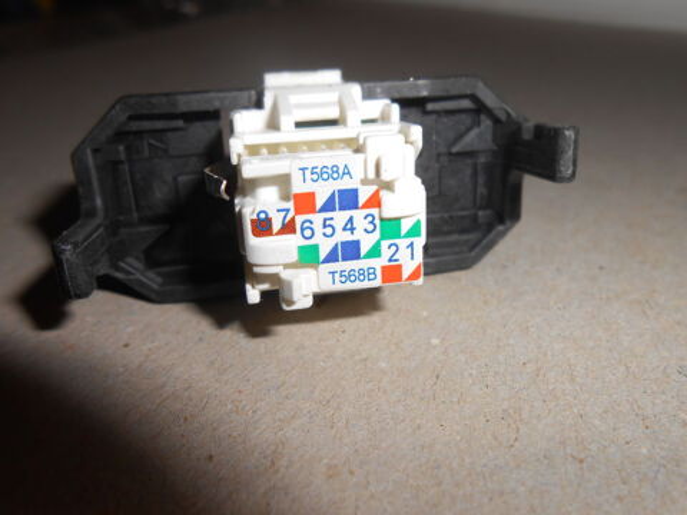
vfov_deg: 53.1
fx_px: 516
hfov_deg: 67.3
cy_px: 258
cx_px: 344
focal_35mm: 26
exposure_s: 1/25
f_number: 11.5
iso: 80
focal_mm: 4.6
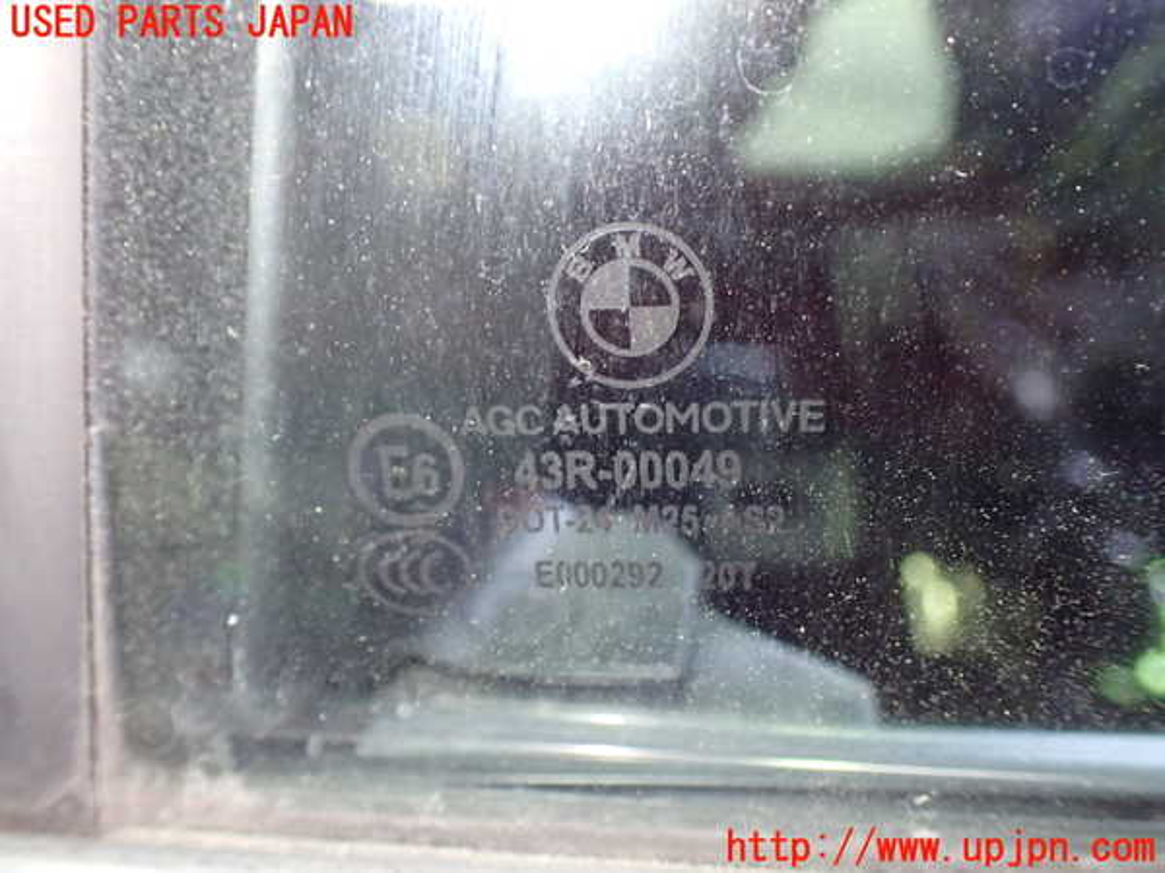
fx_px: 1010
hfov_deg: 60.0
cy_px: 436
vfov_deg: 46.8
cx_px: 582
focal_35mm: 30
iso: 800
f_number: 2.3
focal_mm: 5.4
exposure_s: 1/30
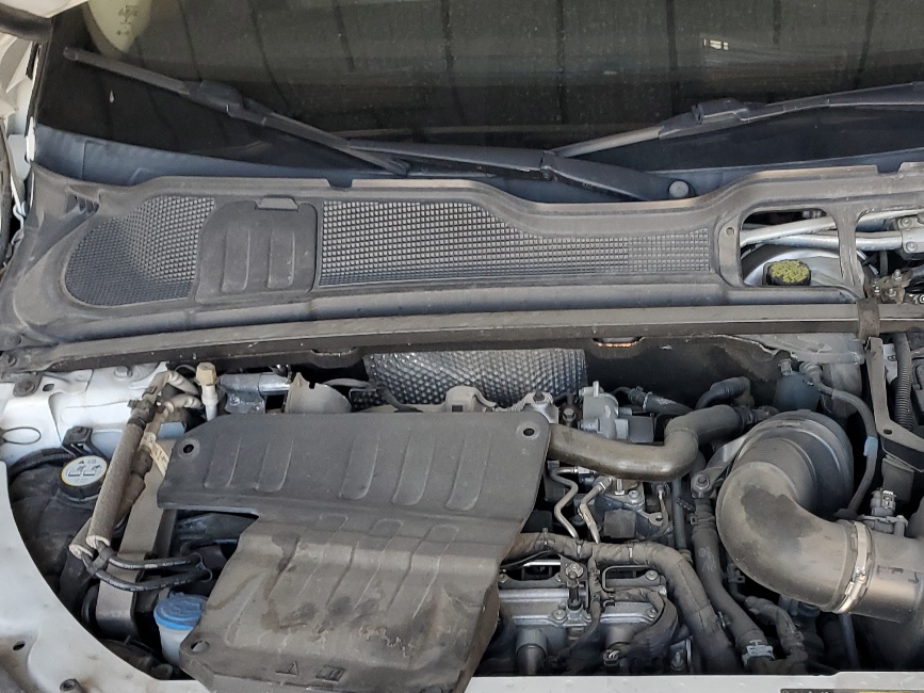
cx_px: 622
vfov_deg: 29.6
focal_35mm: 48
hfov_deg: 39.2
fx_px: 1281
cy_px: 545
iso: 67
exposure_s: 1/120
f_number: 1.5
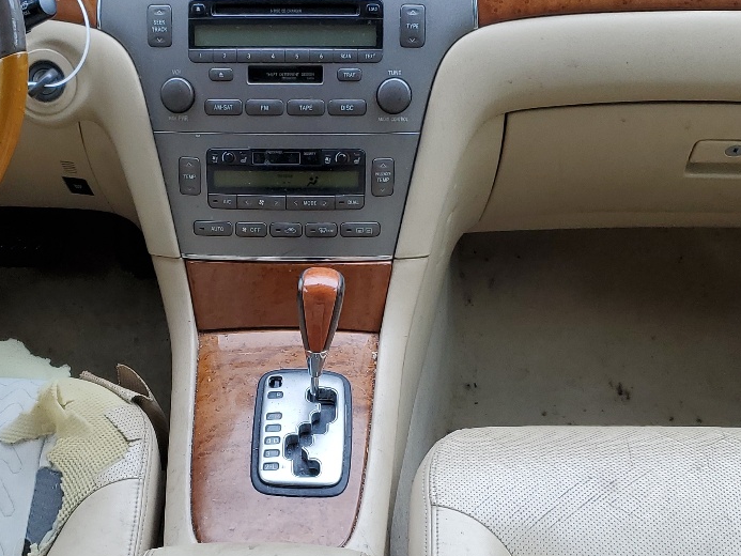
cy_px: 426
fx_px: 1285
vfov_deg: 24.1
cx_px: 308
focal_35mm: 60
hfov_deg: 32.1
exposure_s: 1/185
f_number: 1.5
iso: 50
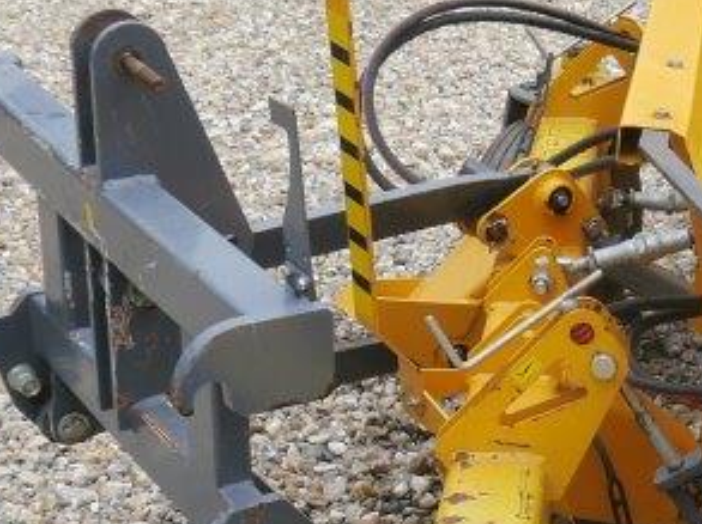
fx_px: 1985
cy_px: 409
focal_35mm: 98
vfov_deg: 15.0
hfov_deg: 19.5
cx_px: 695
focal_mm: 14
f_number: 5
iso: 160
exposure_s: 1/200
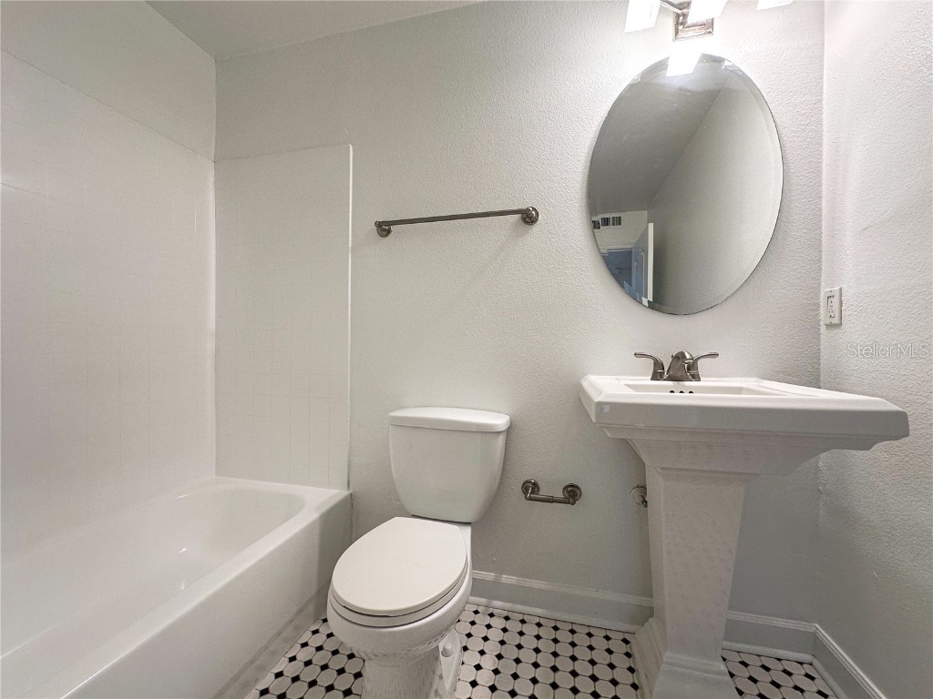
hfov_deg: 102.1
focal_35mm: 14
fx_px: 377
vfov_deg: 85.7
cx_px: 466
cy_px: 350
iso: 125
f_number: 2.2
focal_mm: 2.22
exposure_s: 1/120
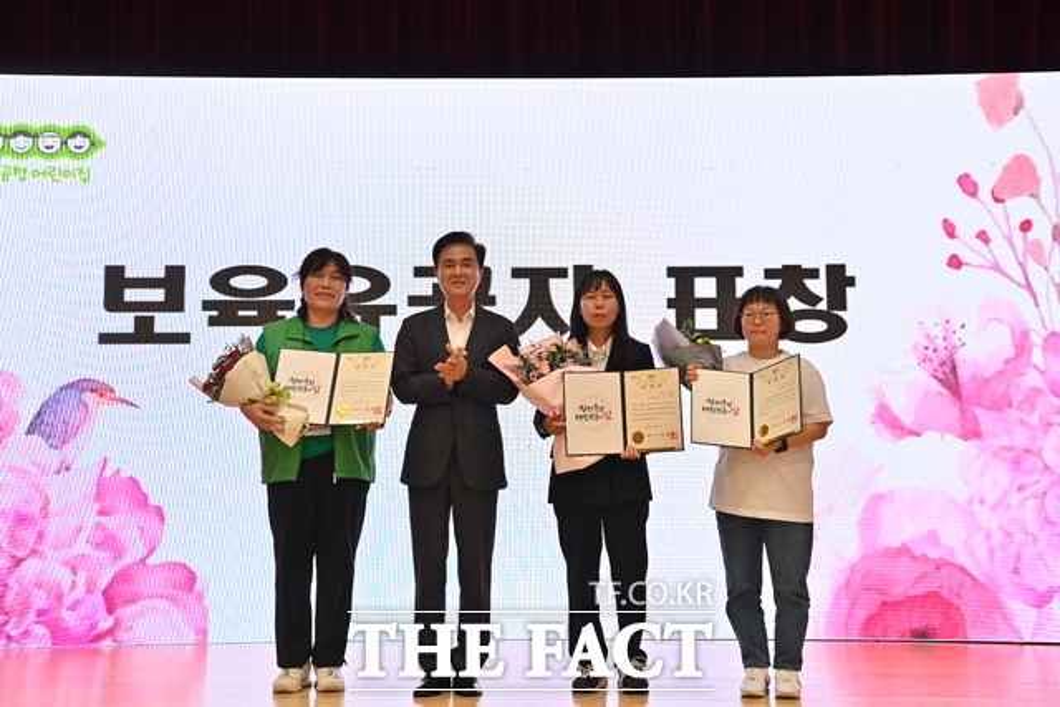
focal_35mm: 48
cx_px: 530
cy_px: 354
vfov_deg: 28.1
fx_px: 1414
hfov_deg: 41.1
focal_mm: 48
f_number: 5.6
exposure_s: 1/250
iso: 800
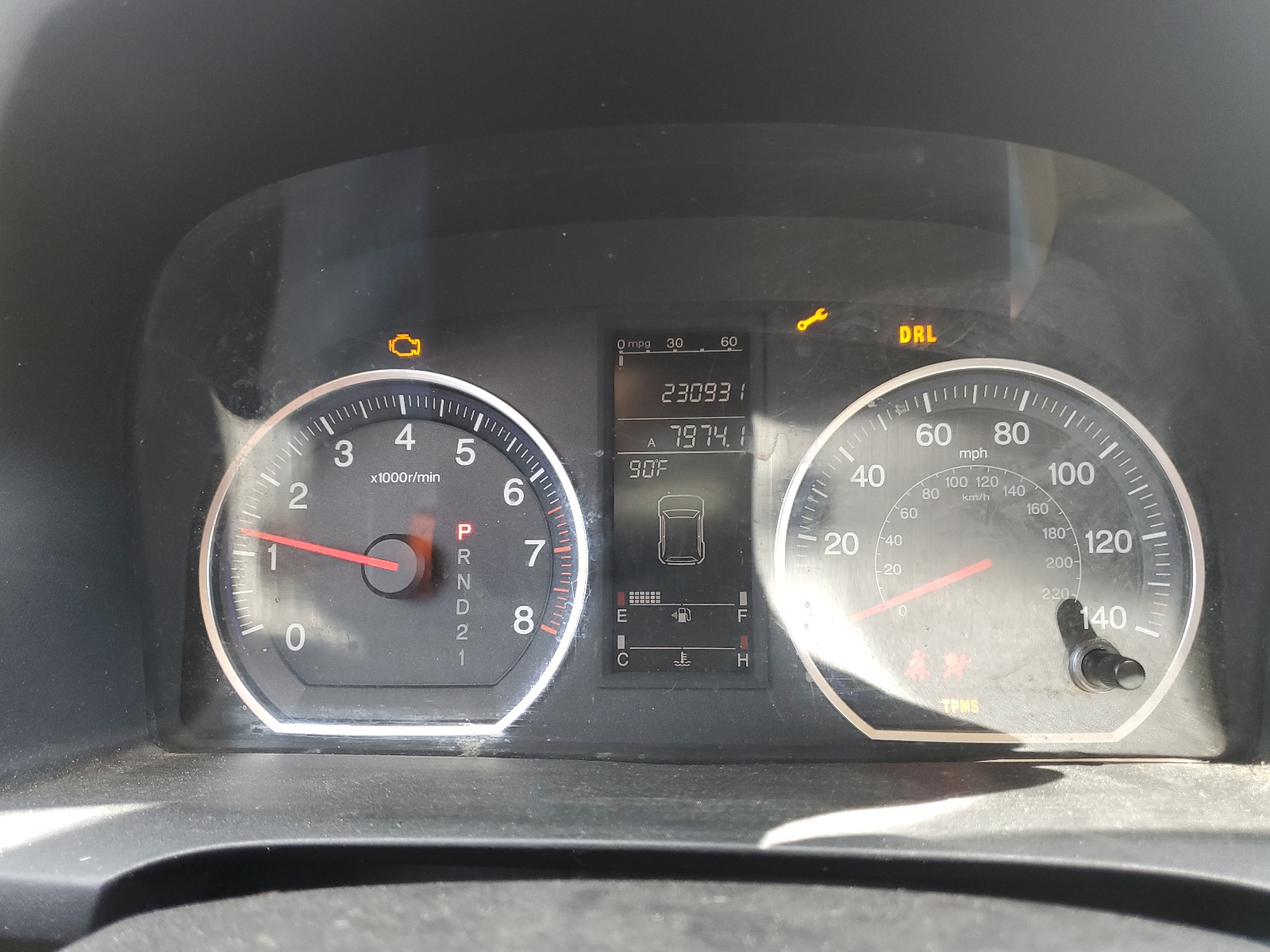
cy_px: 476
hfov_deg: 67.3
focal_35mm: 26
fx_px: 954
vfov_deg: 53.1
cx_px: 635
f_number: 1.5
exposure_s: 1/60.2
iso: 68
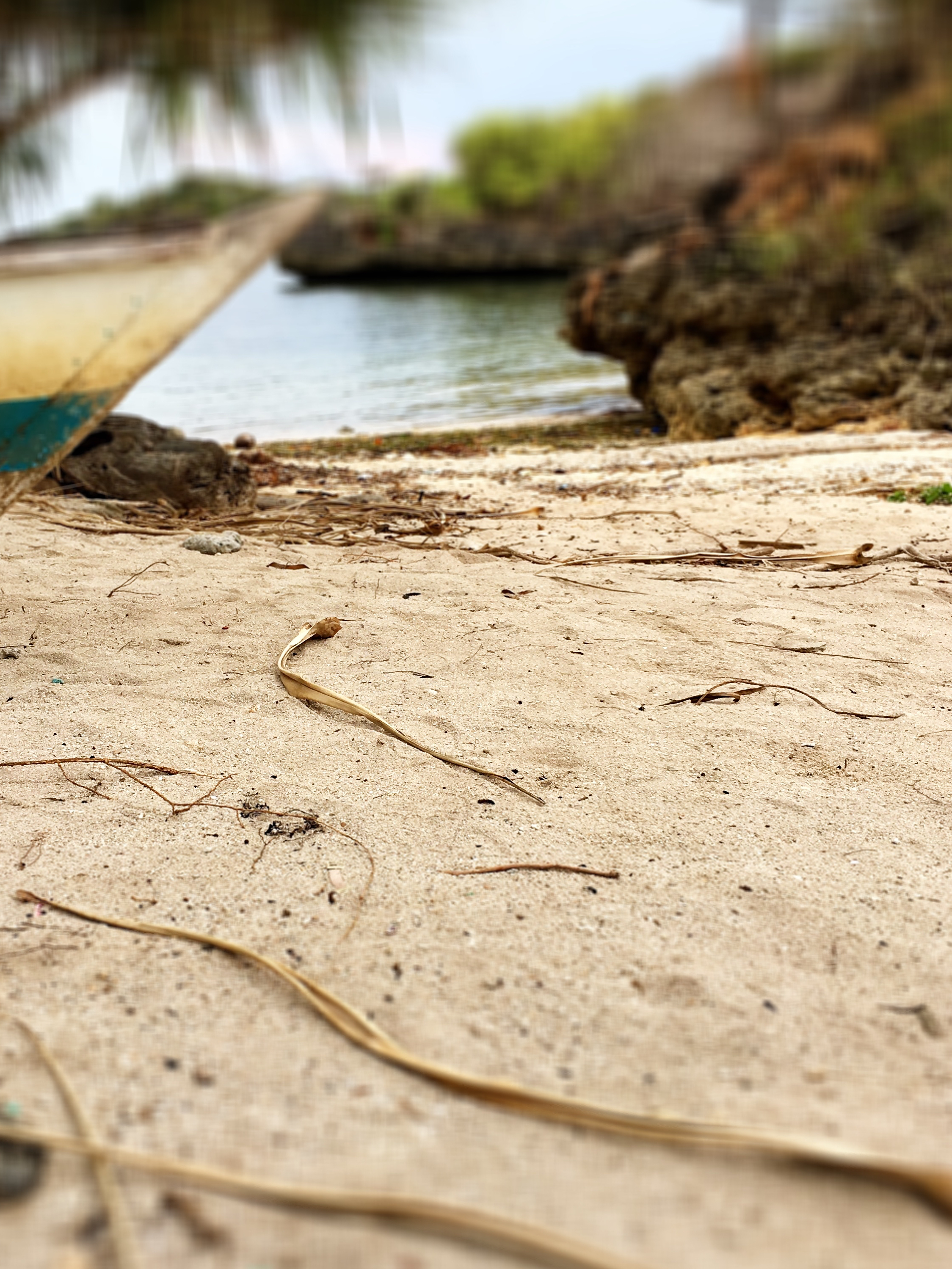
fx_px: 1430
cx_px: 363
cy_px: 698
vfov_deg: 47.8
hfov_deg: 36.6
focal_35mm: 39
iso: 25
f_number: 2.2
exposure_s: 1/172
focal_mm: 4.15
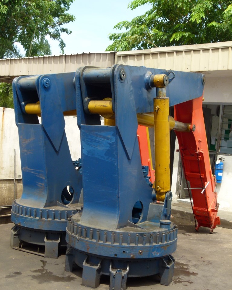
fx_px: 369
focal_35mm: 43
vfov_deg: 42.9
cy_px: 148
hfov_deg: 34.9
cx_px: 116
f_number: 4
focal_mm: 7.4
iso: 100
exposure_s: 1/250
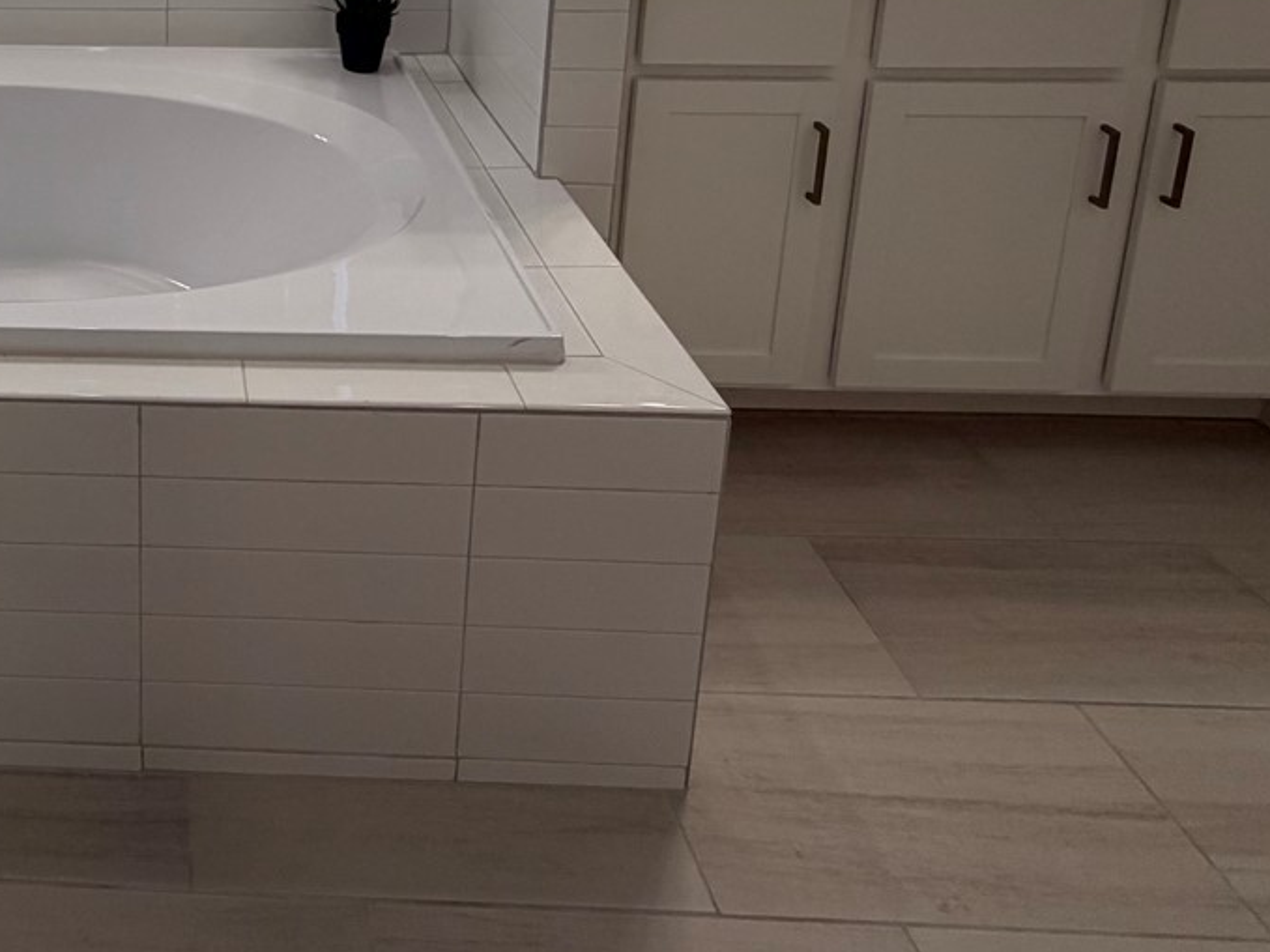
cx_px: 94
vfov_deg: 35.8
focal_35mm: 33
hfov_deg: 48.6
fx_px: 1210
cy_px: -122
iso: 100
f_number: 2.2
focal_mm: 2.22
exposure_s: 1/120
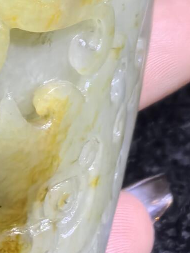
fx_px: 702
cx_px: -28
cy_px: 114
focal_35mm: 96
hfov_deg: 15.0
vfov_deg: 20.4
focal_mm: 1.95
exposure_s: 1/50
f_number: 2.2
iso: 160
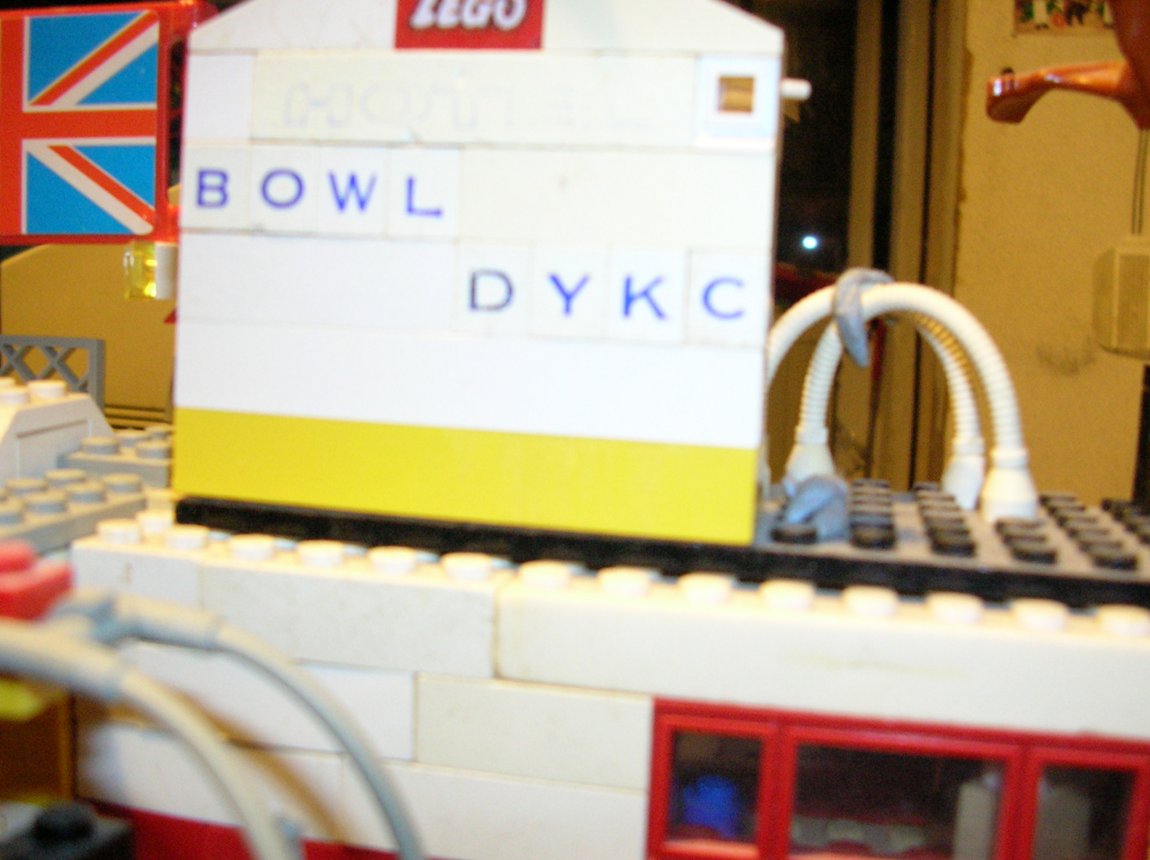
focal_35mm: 39
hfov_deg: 47.9
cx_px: 603
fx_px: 1295
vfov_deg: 36.8
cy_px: 417
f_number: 2.8
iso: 200
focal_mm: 5.8
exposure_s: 1/3.7
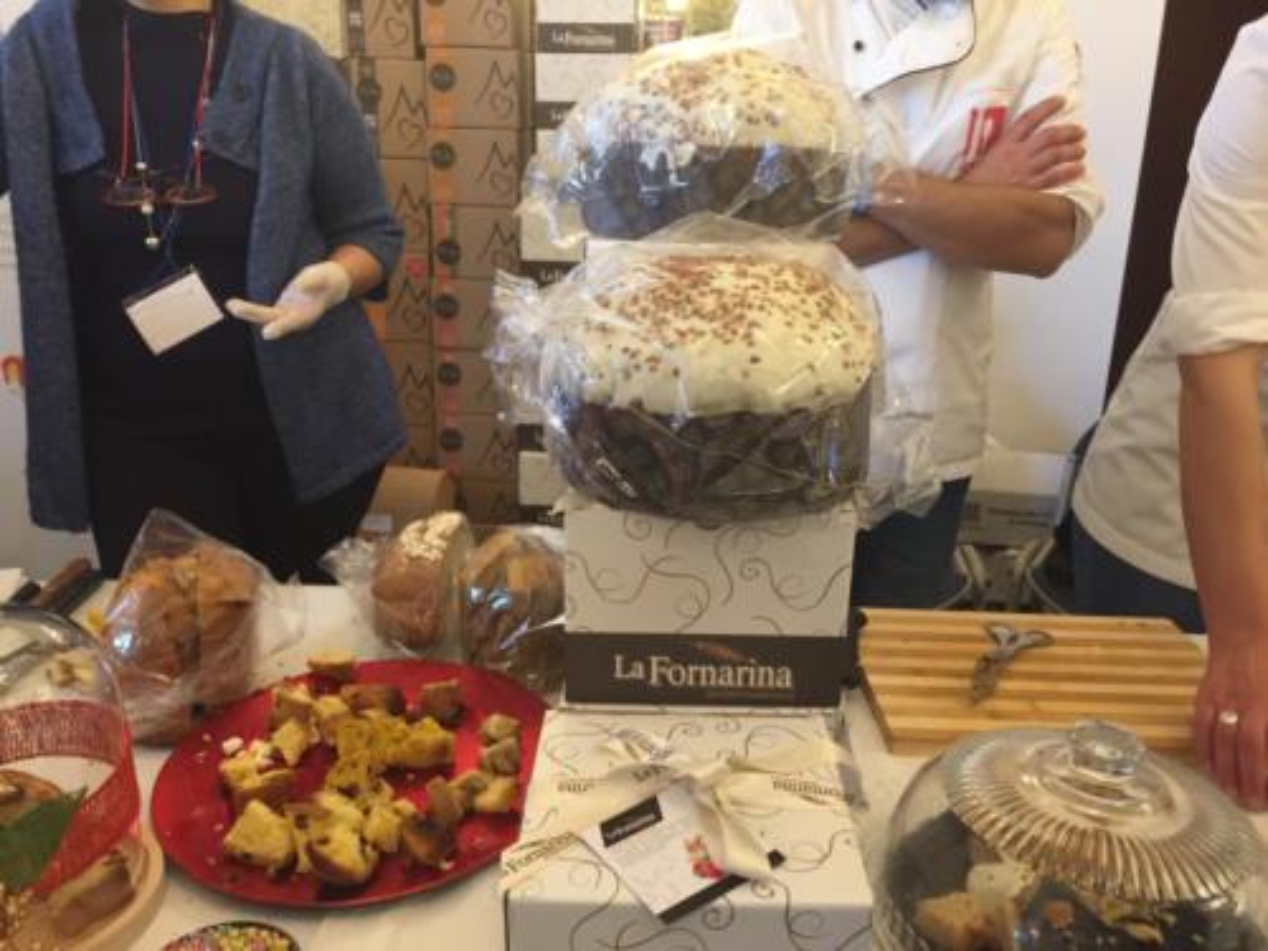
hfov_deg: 61.7
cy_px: 476
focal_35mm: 29
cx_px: 634
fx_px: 1062
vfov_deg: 48.2
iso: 160
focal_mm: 4.15
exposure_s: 1/33
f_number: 2.2
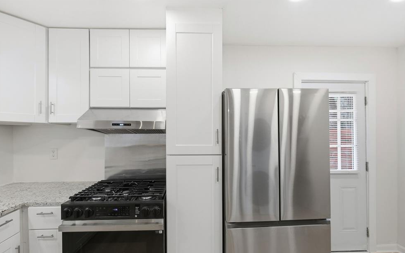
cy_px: 139
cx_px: 195
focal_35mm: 16
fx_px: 177
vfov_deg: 71.1
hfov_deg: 97.8
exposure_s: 1/52
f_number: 9
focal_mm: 10
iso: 250
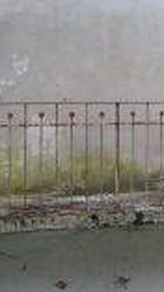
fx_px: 1116
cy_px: 88
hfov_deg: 7.0
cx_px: 593
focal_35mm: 144
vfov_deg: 14.9
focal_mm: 18
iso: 320
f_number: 5.6
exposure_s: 1/125
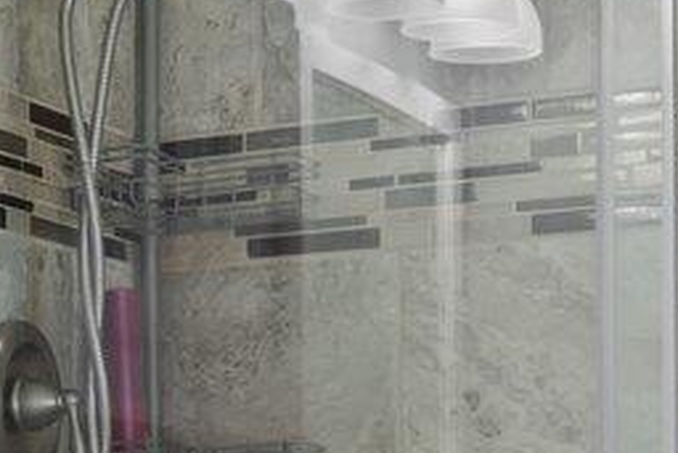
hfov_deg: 14.5
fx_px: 2412
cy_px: 584
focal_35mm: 128
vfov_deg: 10.5
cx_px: -453
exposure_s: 1/5
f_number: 4
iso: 320
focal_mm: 16
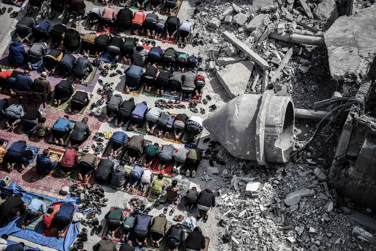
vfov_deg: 19.5
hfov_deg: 28.8
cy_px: 126
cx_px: 188
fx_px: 731
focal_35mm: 70
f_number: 2.8
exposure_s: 1/3200
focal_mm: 70
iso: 160
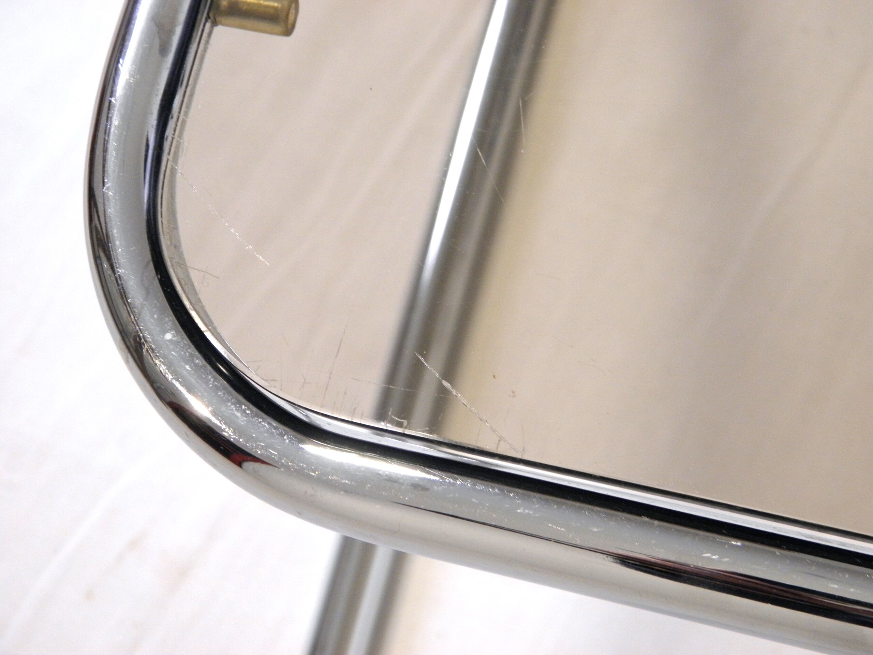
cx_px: 436
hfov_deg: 24.4
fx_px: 2018
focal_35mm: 80
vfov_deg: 18.4
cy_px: 328
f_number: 4.4
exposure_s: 1/20
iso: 200
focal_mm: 14.3
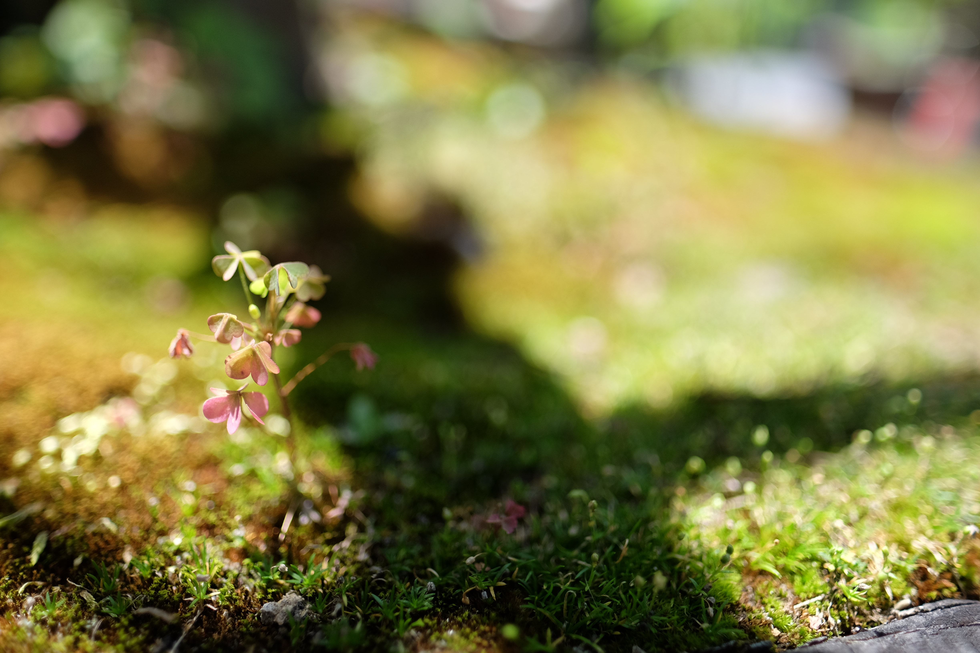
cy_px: 326
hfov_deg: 73.7
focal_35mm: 24
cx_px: 490
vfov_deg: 53.1
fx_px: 653
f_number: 1.4
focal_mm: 16
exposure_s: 1/2500
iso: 200
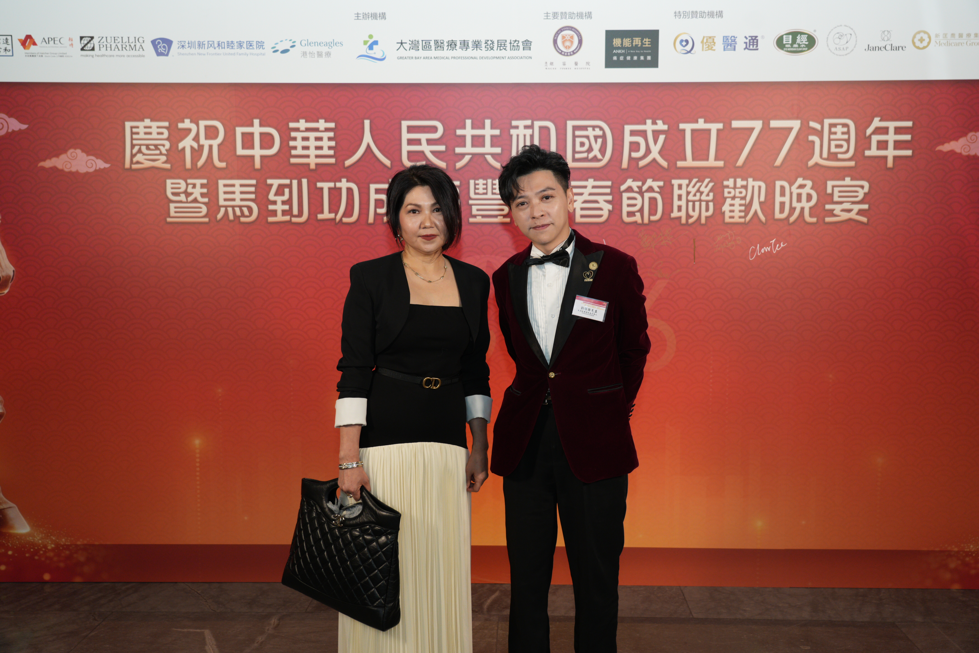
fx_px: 925
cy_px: 326
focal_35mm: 34
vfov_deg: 38.9
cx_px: 490
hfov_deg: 55.8
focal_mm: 34
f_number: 4
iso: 1000
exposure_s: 1/200
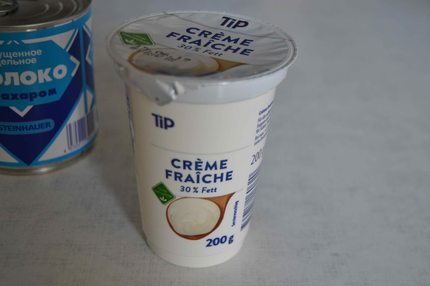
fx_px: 627
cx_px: 215
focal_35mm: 52
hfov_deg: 37.9
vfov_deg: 25.8
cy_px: 143
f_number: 4.5
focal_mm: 35
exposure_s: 1/60
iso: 1000
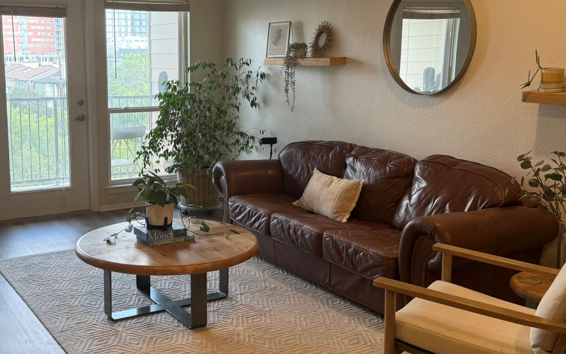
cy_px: 156
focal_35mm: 44
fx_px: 679
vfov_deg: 29.2
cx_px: 208
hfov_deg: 44.9
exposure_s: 1/169
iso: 125
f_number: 1.78
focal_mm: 6.76
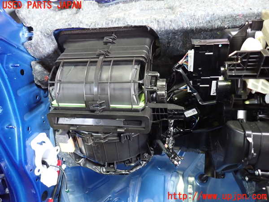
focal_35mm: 25
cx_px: 134
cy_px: 101
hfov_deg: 69.4
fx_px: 194
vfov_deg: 54.9
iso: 800
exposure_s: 1/30
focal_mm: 4.5
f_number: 2
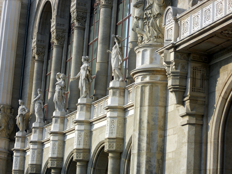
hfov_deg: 18.2
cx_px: 116
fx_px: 724
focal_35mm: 108
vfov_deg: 13.7
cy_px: 87
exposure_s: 1/250
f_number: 5.9
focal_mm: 19.6
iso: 80
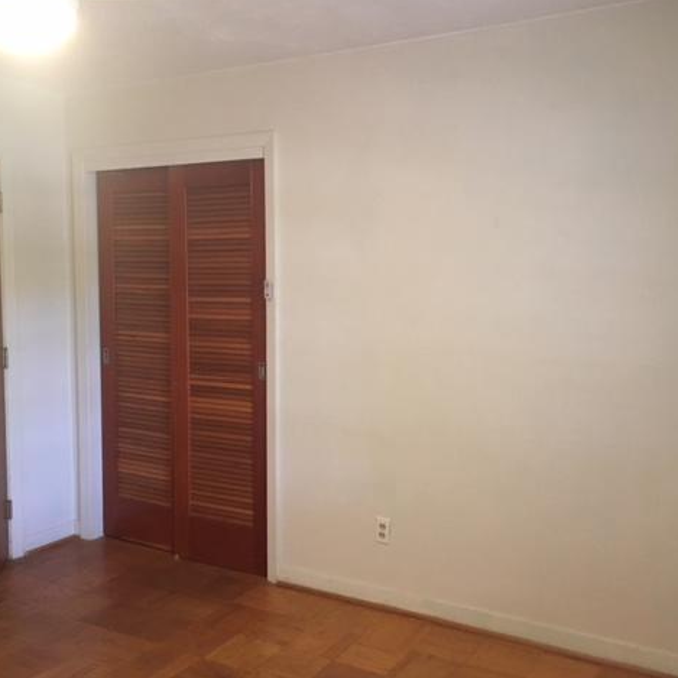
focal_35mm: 35
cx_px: 361
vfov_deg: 47.2
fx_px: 776
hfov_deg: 47.2
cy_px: 332
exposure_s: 1/30
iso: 160
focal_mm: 4.15
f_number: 2.2
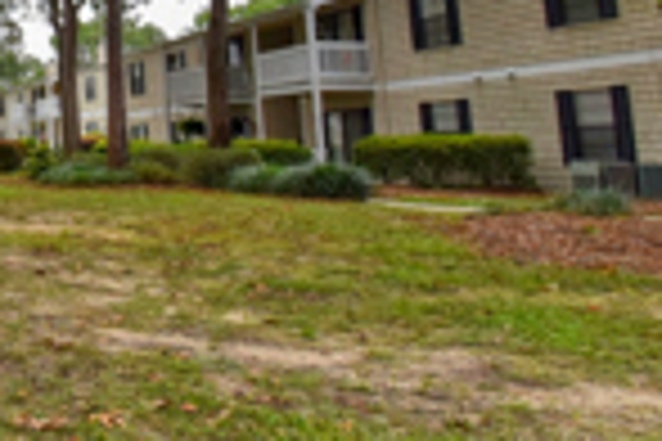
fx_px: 846
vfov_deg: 27.5
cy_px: -4
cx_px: -212
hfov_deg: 31.9
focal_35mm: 46
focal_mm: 10
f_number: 8
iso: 400
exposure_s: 1/500
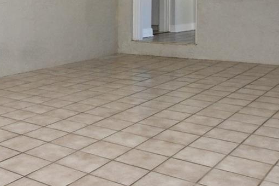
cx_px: 11
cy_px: 70
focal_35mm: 47
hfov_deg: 38.1
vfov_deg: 28.5
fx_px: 364
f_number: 11
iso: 320
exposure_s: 1/60
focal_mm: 10
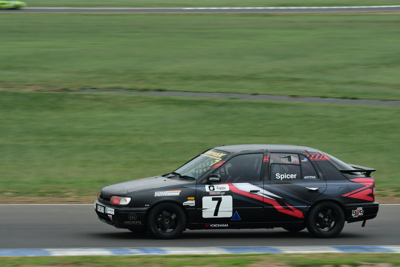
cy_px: 134
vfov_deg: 6.8
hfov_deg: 10.2
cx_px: 200
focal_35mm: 202
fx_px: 2251
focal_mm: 135
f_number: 11
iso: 500
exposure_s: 1/250
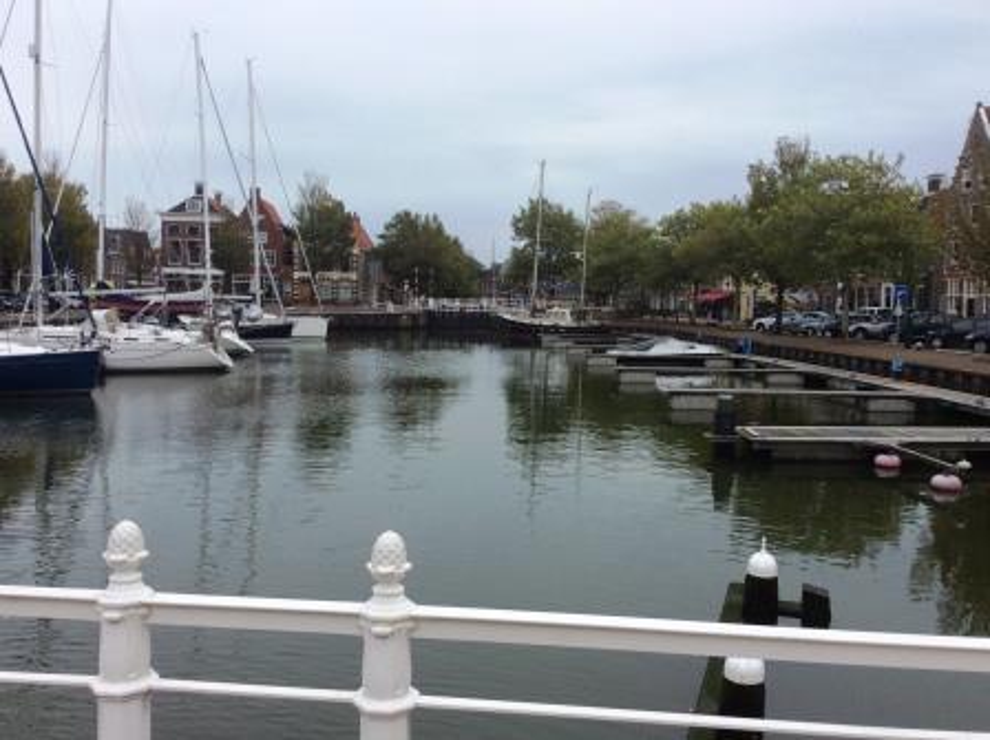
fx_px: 914
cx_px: 495
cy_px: 370
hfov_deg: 56.9
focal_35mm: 32
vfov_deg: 44.1
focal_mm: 3.3
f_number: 2.4
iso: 32
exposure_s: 1/689
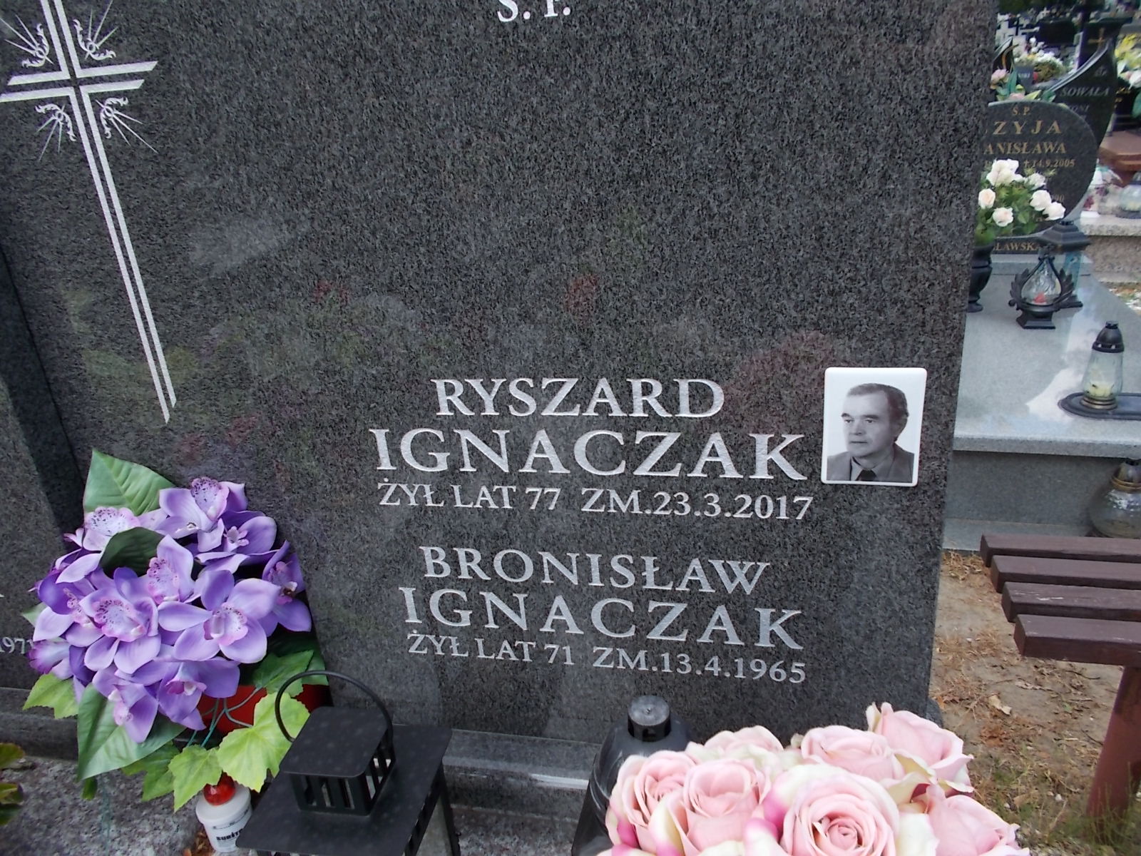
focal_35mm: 26
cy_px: 428
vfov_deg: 53.1
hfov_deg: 67.3
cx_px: 570
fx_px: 857
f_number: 3.2
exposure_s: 1/400
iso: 80
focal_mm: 4.6
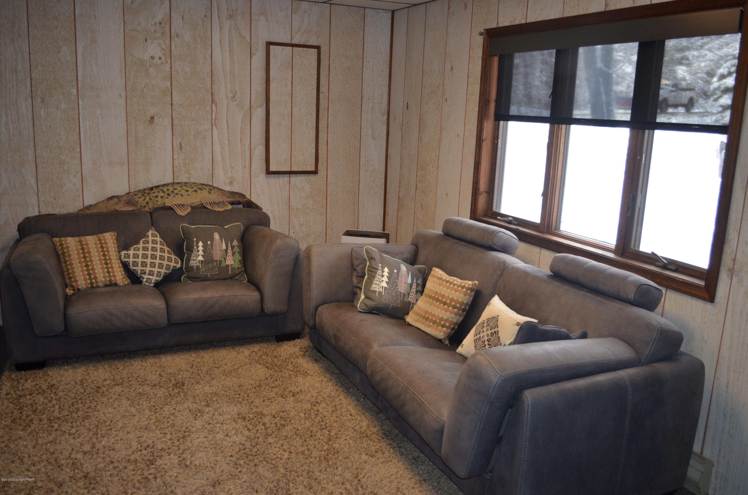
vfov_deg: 43.4
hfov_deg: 62.0
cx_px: 374
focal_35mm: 30
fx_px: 622
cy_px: 248
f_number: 3.8
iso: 400
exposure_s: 1/125
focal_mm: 20
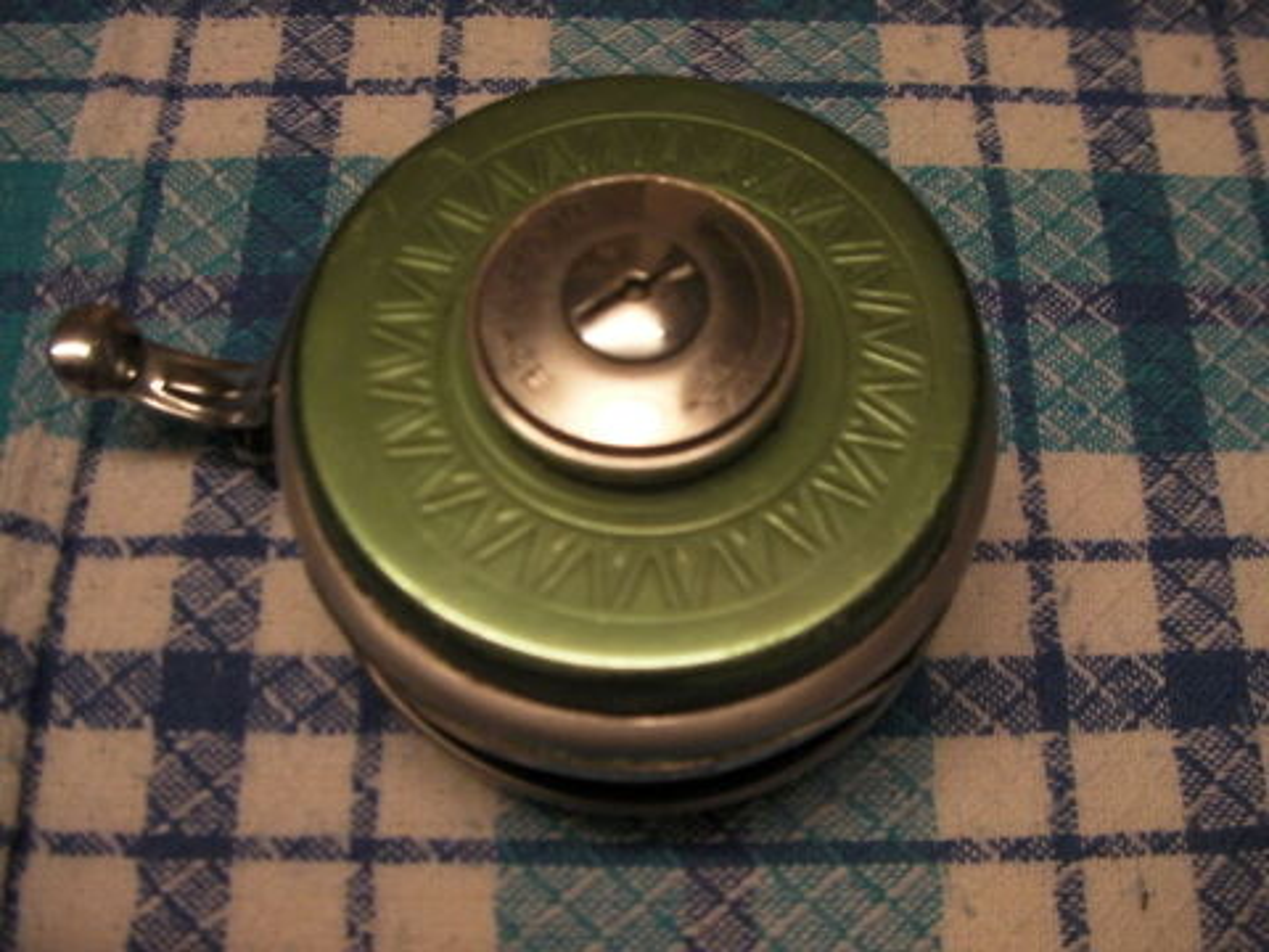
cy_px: 476
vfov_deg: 37.7
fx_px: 1393
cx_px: 634
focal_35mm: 38
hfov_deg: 49.0
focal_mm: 6.3
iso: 184
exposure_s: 1/30
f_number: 3.5
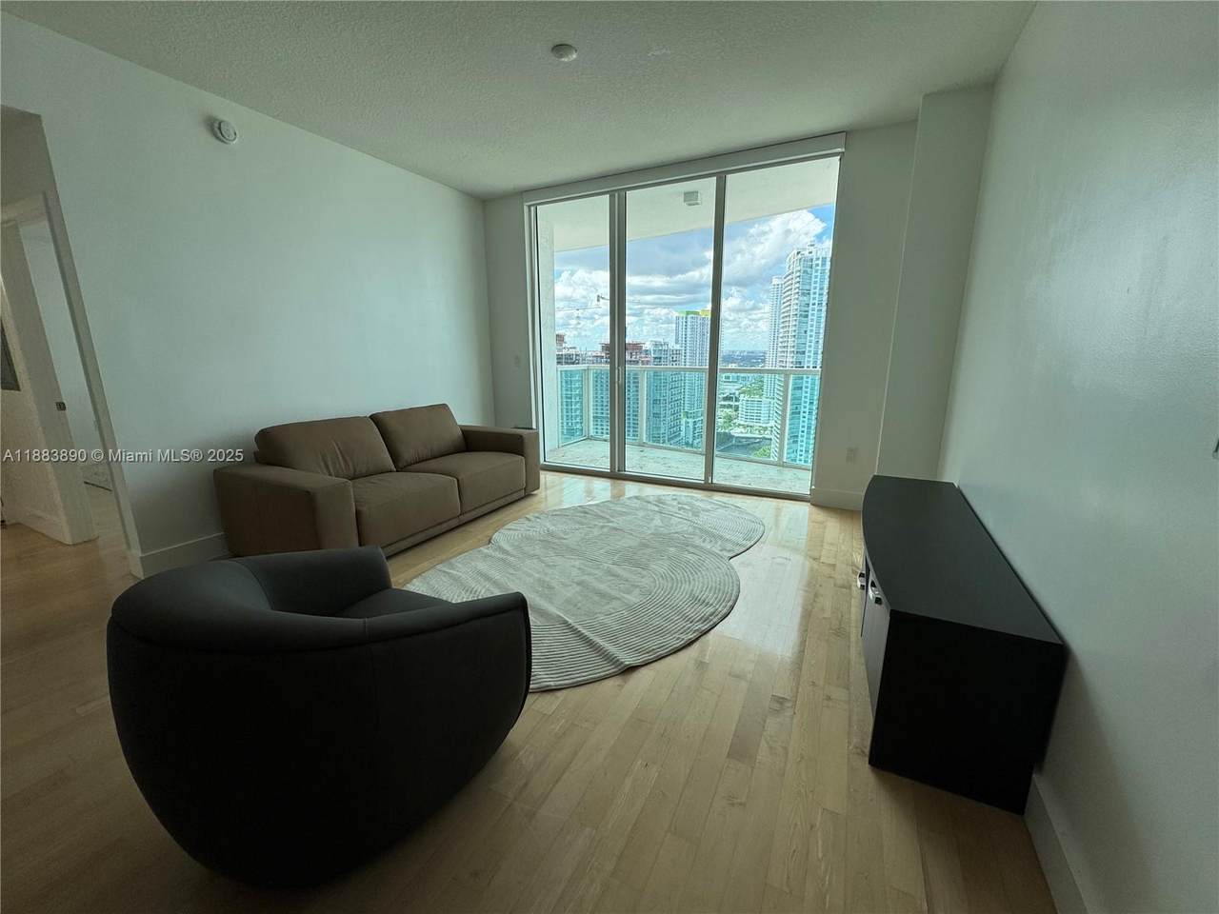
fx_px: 493
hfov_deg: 102.1
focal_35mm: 14
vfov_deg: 85.7
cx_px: 610
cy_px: 457
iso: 40
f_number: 2.2
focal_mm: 2.22
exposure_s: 1/541
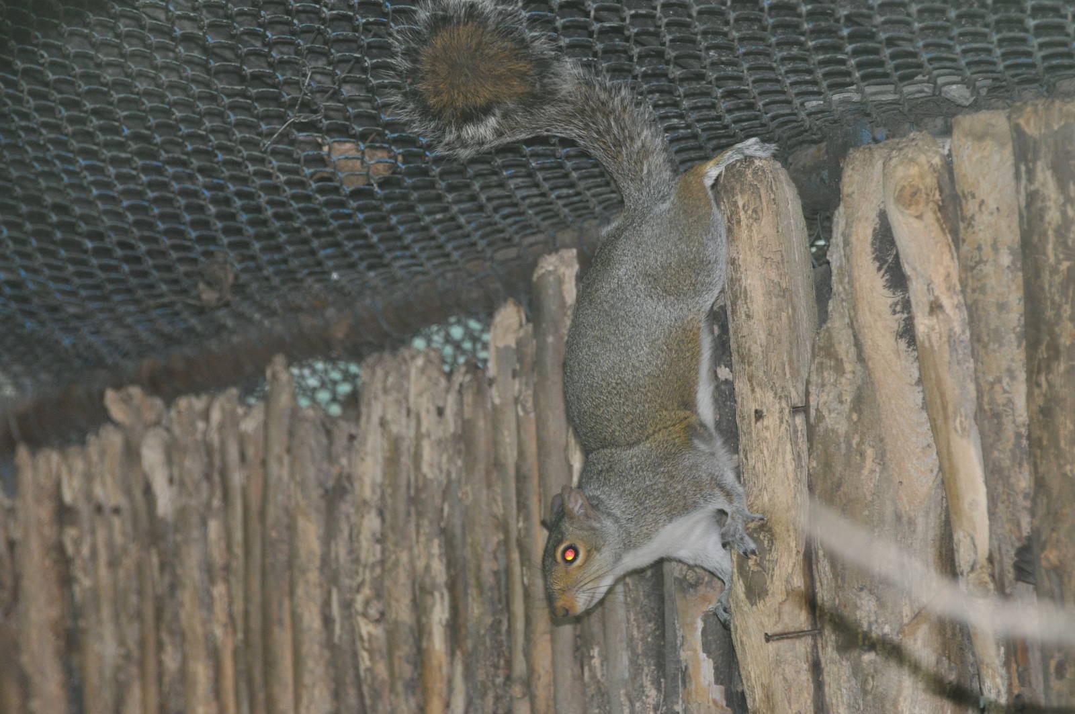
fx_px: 7606
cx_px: 538
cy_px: 357
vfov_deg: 5.4
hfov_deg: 8.1
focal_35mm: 255
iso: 800
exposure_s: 1/60
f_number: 5
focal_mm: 170
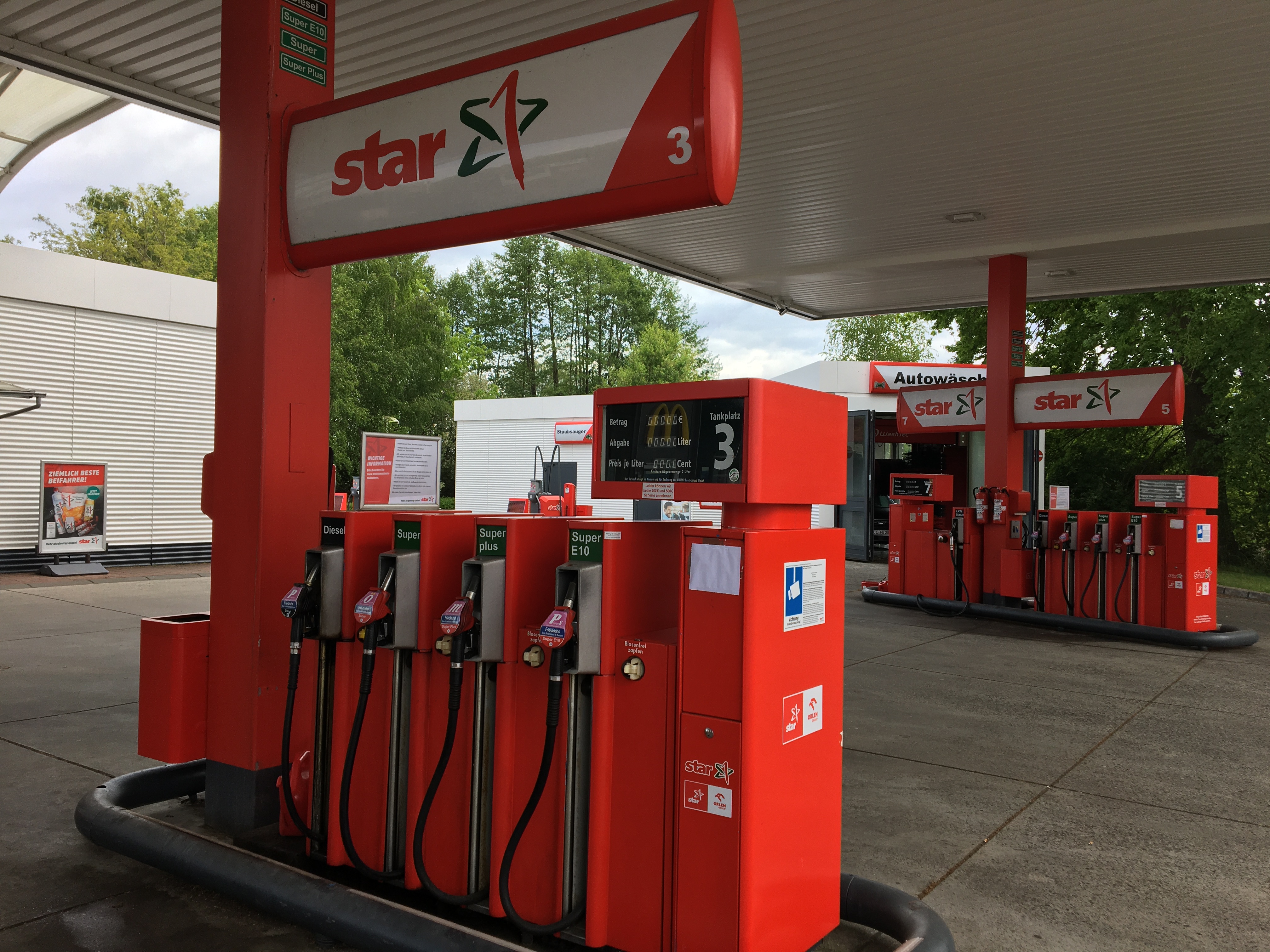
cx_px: 635
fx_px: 1064
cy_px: 476
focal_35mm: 29
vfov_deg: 48.2
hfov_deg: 61.7
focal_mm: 4.15
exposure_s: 1/538
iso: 25
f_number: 2.2
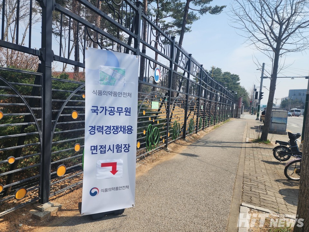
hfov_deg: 73.9
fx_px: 205
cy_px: 116
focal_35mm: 23
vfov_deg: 58.9
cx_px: 154
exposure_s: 1/1067
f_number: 1.8
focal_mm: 6.4
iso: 12
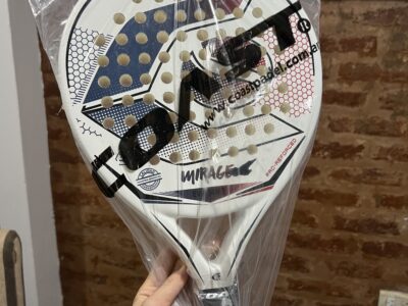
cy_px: 153
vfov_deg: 53.1
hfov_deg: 67.3
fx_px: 306
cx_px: 204
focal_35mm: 26
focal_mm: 5.7
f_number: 1.5
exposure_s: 1/50
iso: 400
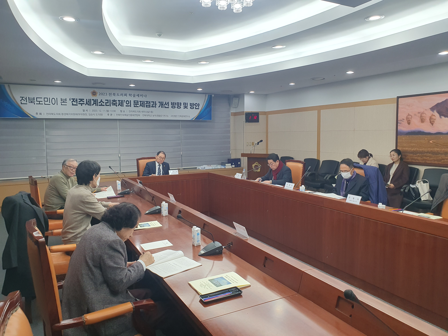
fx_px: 336
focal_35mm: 26
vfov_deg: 53.1
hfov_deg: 67.3
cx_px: 224
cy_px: 168
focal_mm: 4.32
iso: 100
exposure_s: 1/120
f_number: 2.4
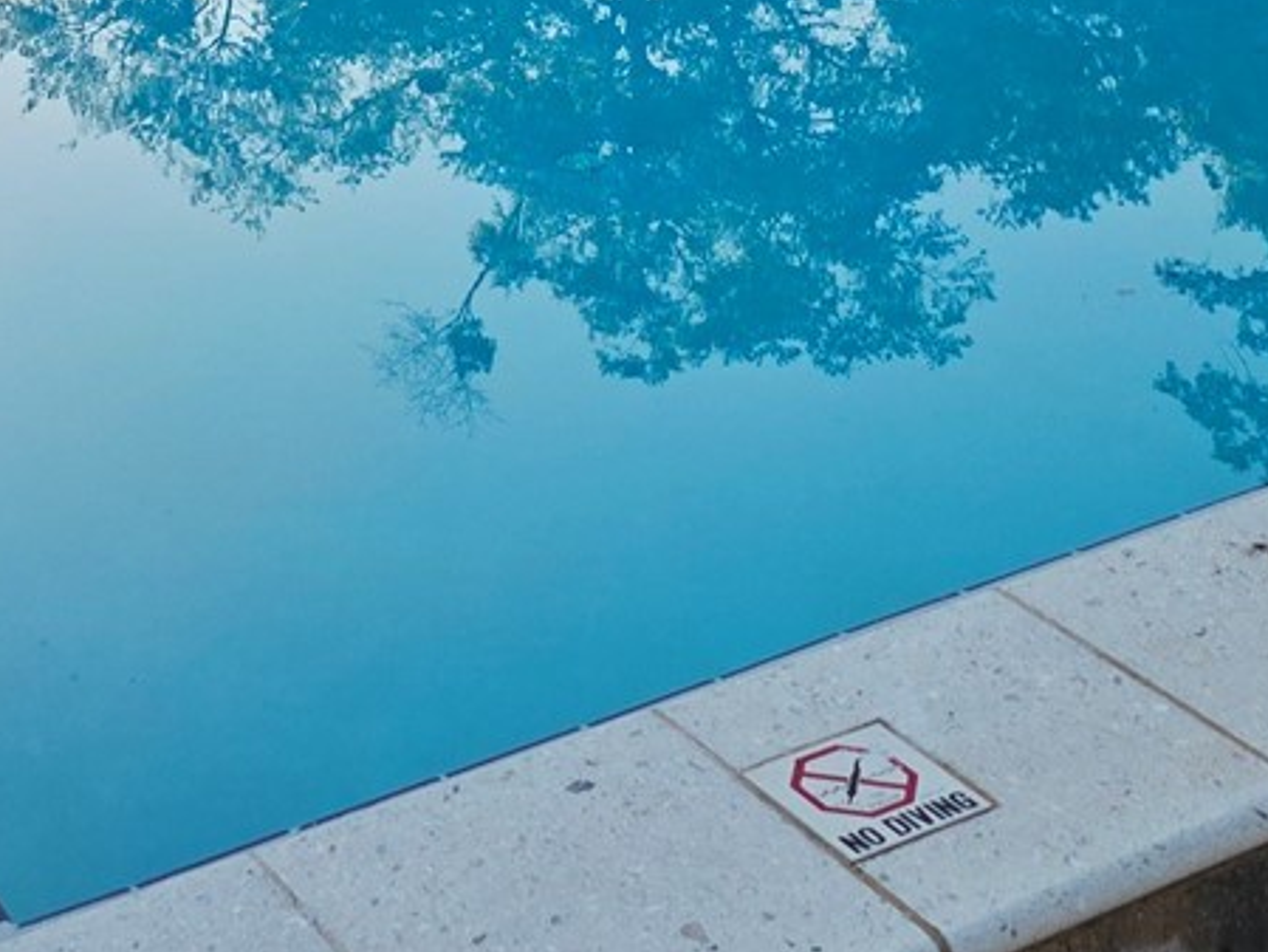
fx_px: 3005
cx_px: 534
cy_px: -466
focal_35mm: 82
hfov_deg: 23.8
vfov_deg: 16.4
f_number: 1.7
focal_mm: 6.3
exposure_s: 1/4766
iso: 80
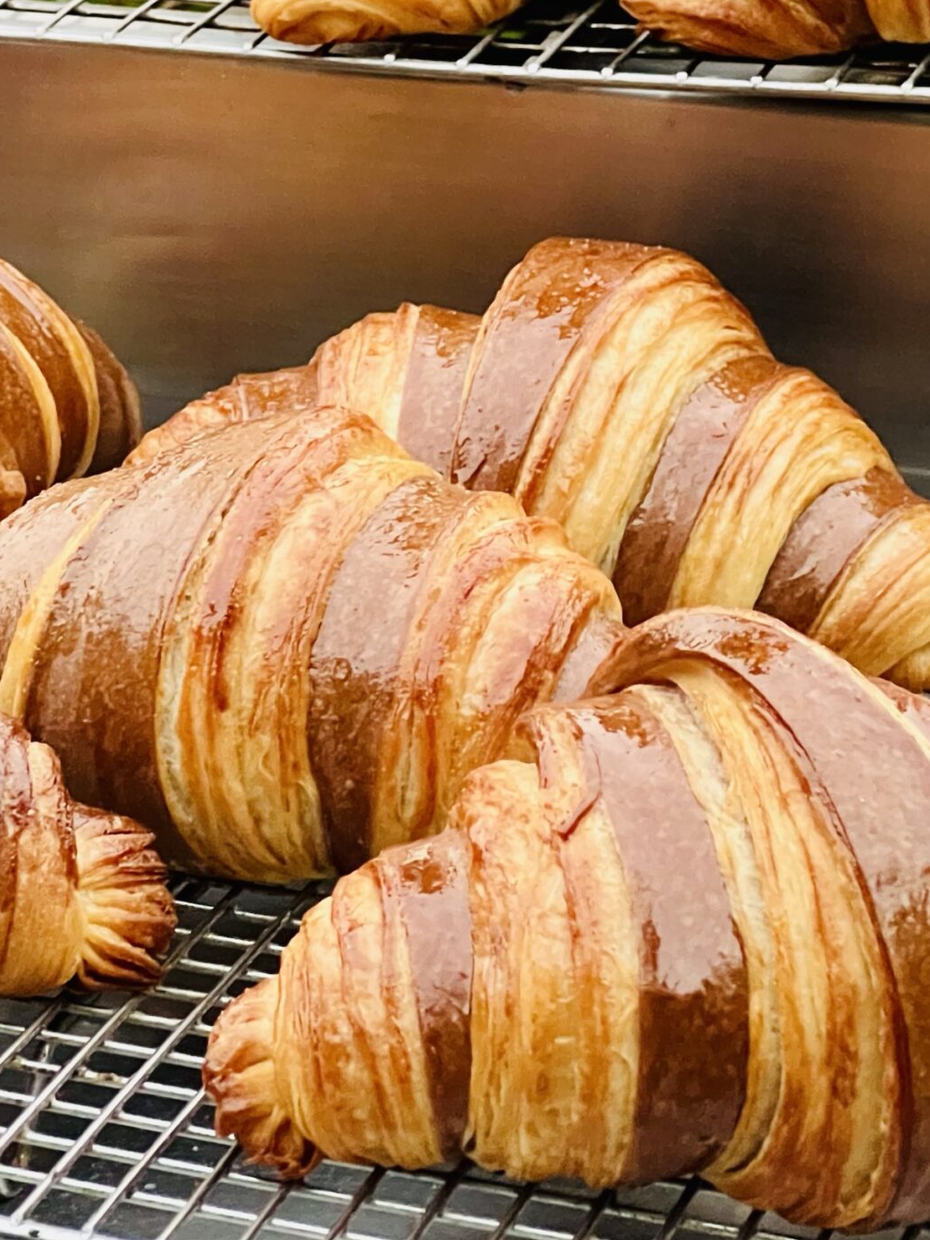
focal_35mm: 142
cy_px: 226
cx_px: 290
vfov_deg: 13.8
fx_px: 5087
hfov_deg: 10.4
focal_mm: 9
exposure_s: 1/42
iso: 800
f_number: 2.8
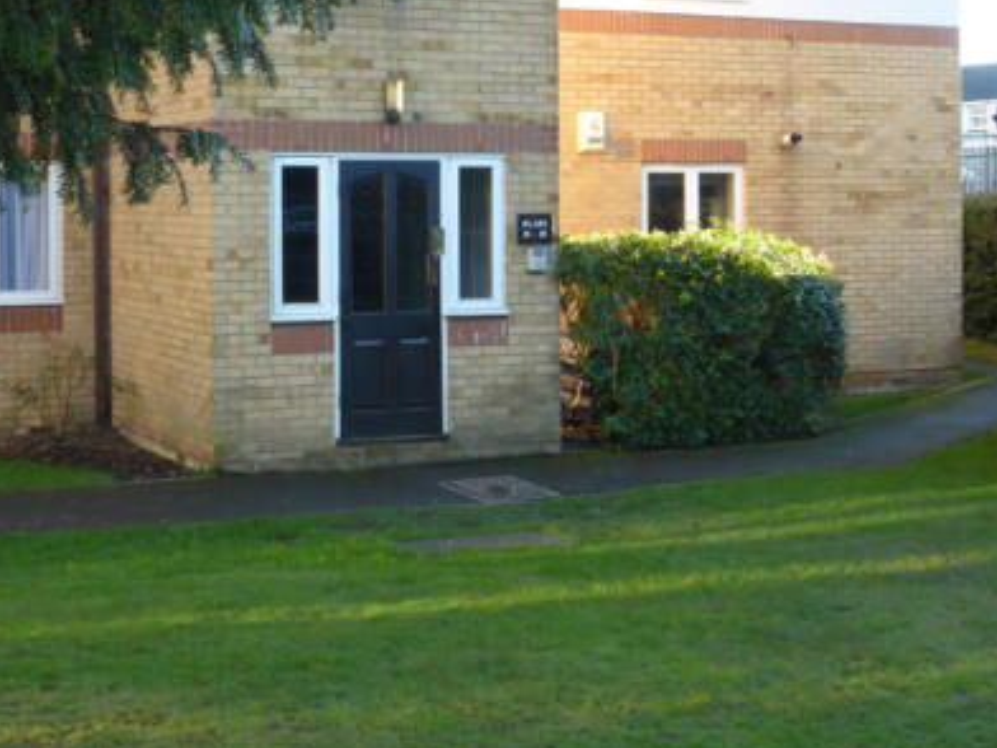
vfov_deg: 23.8
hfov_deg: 31.6
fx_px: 1757
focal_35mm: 61
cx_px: 406
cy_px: 200
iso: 160
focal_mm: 7.4
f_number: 3.9
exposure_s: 1/60
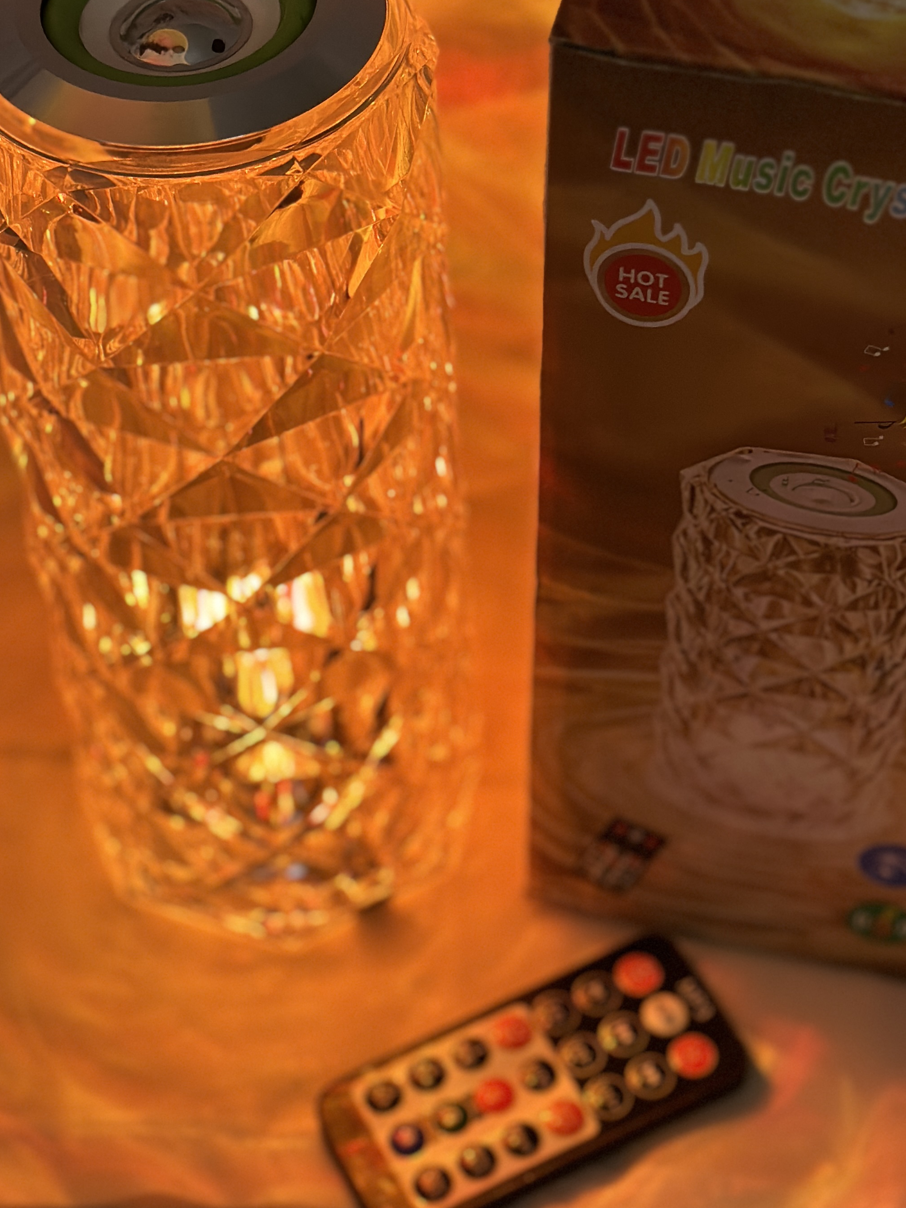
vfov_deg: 27.0
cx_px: 489
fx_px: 2513
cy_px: 484
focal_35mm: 72
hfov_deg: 20.4
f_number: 1.78
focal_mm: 6.86
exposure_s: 1/40
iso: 400
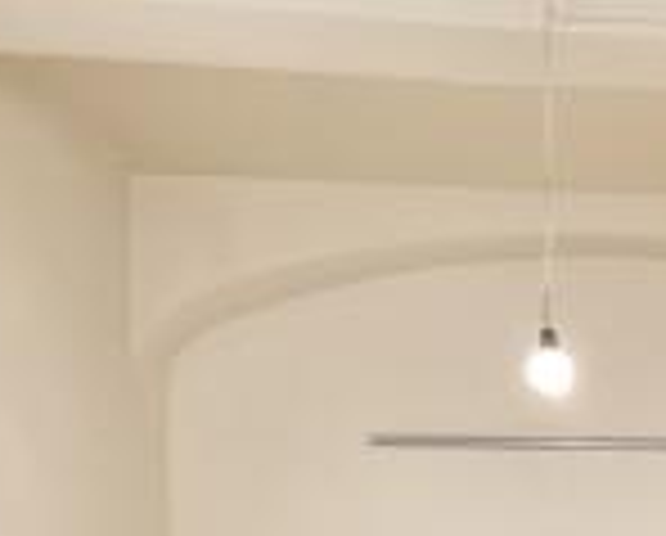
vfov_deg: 20.1
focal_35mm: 71
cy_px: 671
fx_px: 1402
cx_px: 756
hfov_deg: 24.7
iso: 763
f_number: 1.9
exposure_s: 1/25
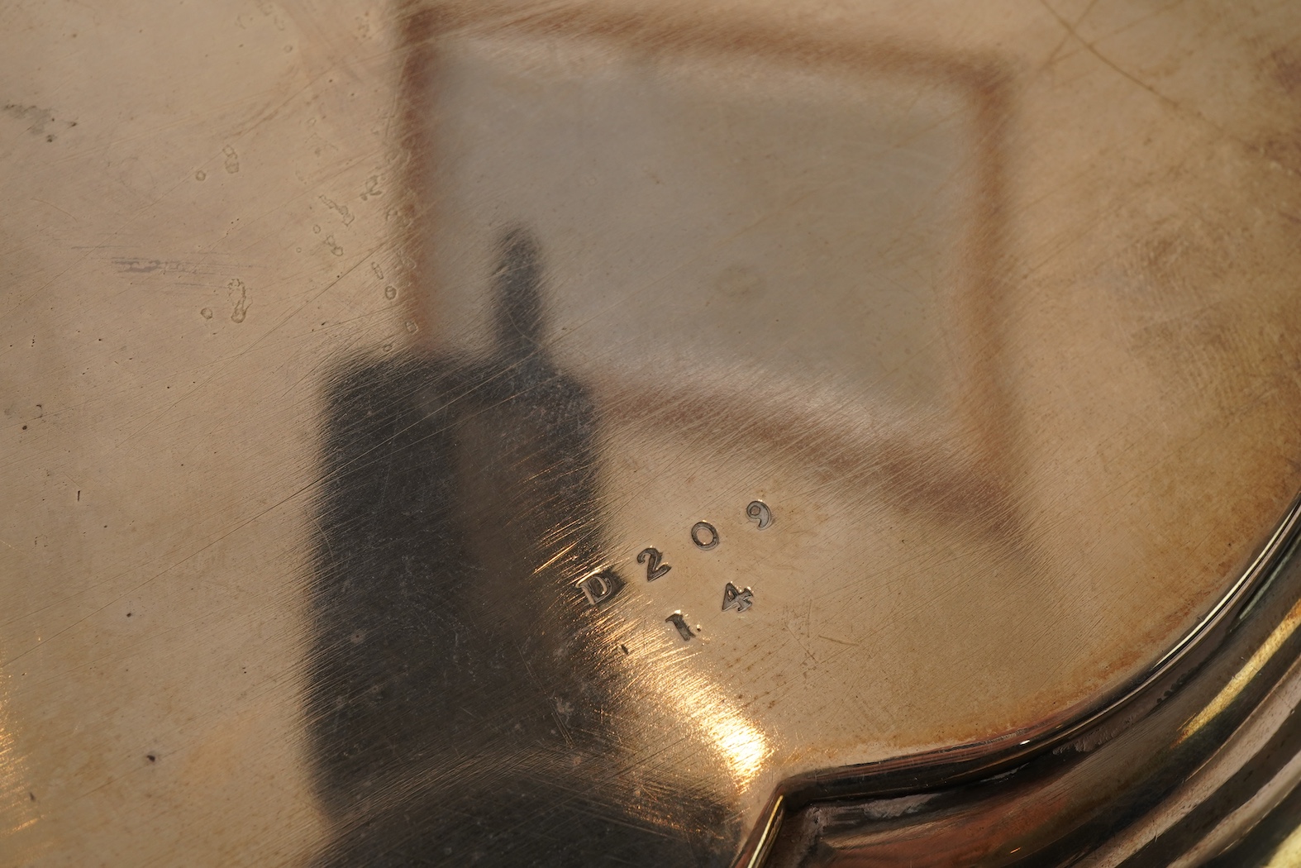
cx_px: 650
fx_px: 1626
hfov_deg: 43.6
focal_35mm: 45
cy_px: 434
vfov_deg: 29.9
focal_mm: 30
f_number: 22
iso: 400
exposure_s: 1/125
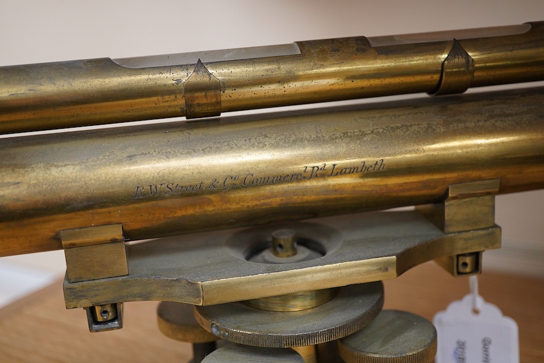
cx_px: 272
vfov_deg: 29.9
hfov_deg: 43.6
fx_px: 680
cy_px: 182
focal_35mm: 45
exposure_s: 1/125
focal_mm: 30
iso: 1250
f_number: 3.5
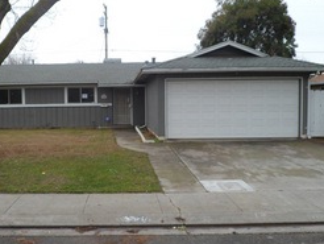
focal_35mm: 38
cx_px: 113
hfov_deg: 48.3
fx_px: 356
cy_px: 124
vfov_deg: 37.8
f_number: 3.3
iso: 80
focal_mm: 4.9
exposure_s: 1/250
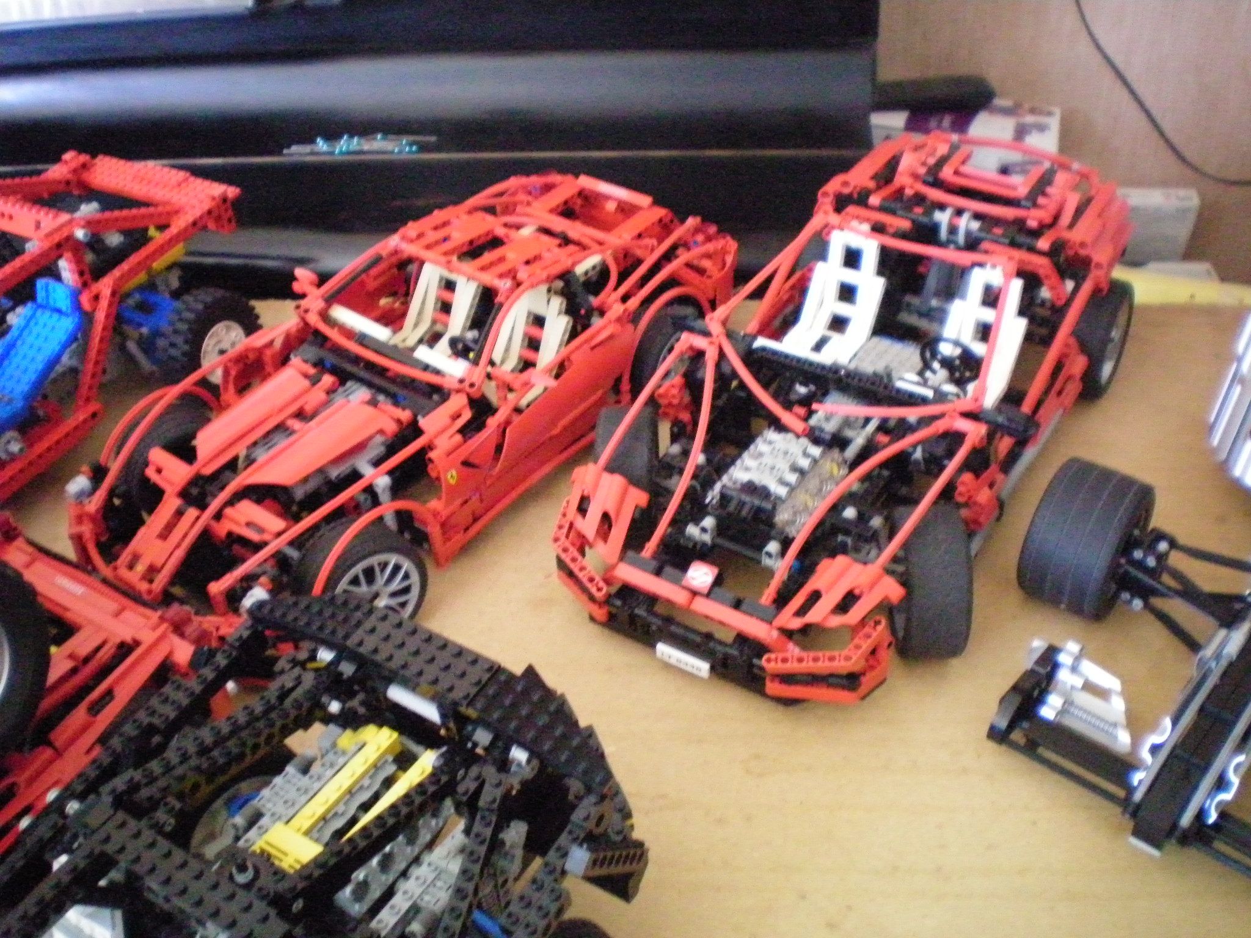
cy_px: 469
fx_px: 1373
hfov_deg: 49.0
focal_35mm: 38
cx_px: 626
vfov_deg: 37.7
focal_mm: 6.3
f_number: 3.1
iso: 800
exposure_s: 1/60
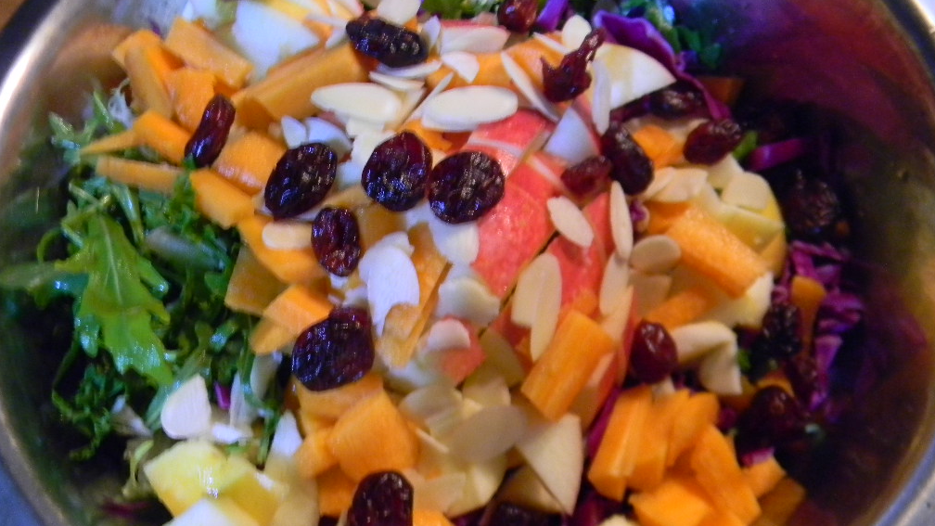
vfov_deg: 37.8
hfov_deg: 62.6
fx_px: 769
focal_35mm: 31
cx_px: 474
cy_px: 271
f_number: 3.5
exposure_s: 1/14.1
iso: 400
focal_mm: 5
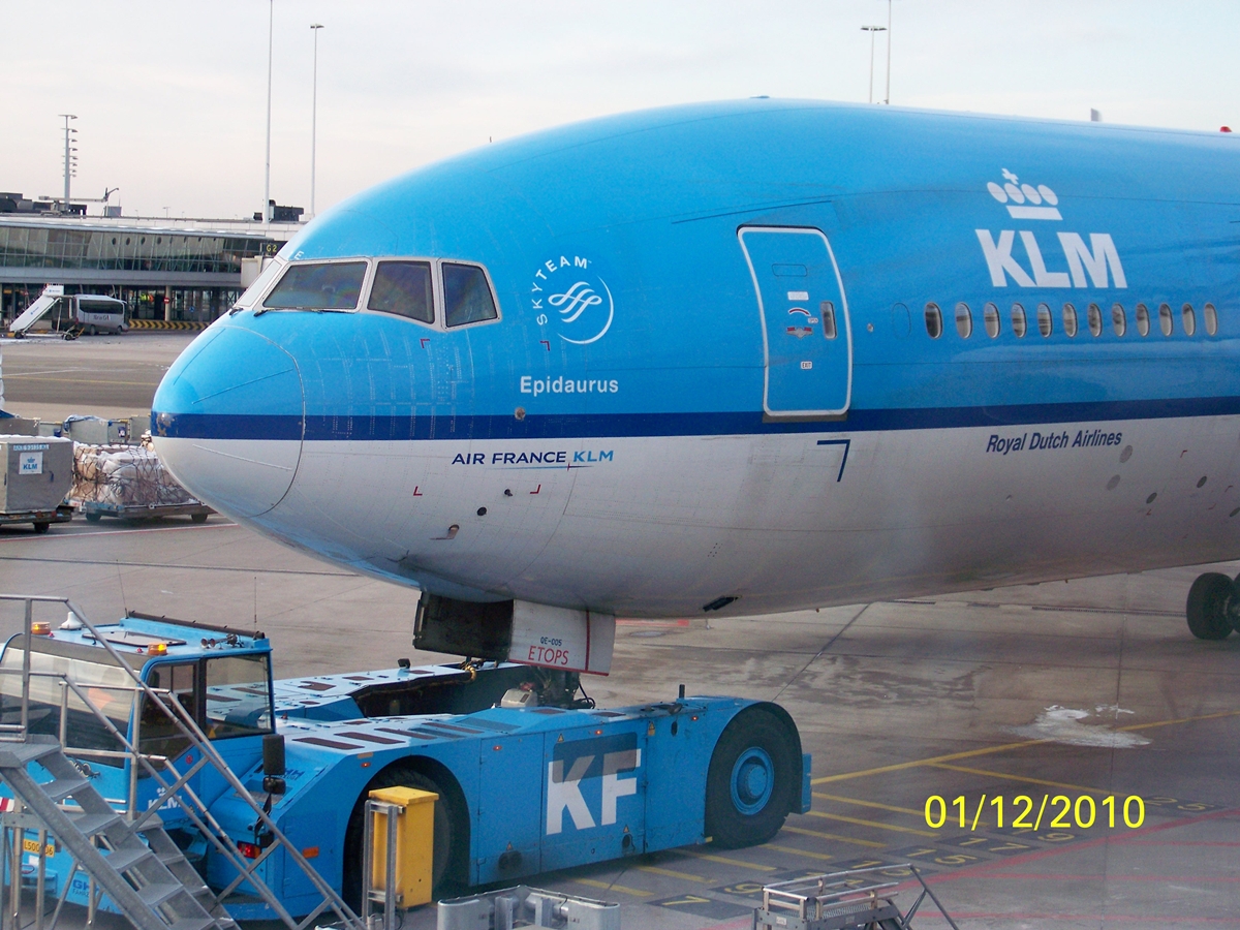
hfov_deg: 23.3
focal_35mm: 84
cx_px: 620
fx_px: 3009
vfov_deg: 17.6
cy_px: 465
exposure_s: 1/250
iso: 125
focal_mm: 16.2
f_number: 3.2
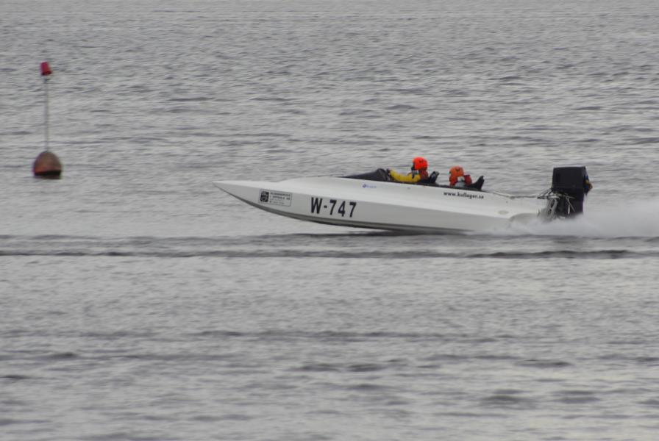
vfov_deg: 3.1
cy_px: 220
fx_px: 8248
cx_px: 330
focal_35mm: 450
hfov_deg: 4.6
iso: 200
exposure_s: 1/350
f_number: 9.5
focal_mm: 300
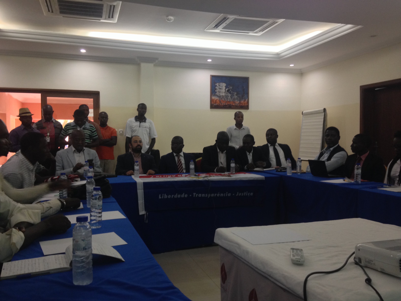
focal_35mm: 33
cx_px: 200
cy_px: 150
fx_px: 382
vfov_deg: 42.9
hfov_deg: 55.4
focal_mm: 4.12
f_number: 2.4
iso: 200
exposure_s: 1/20
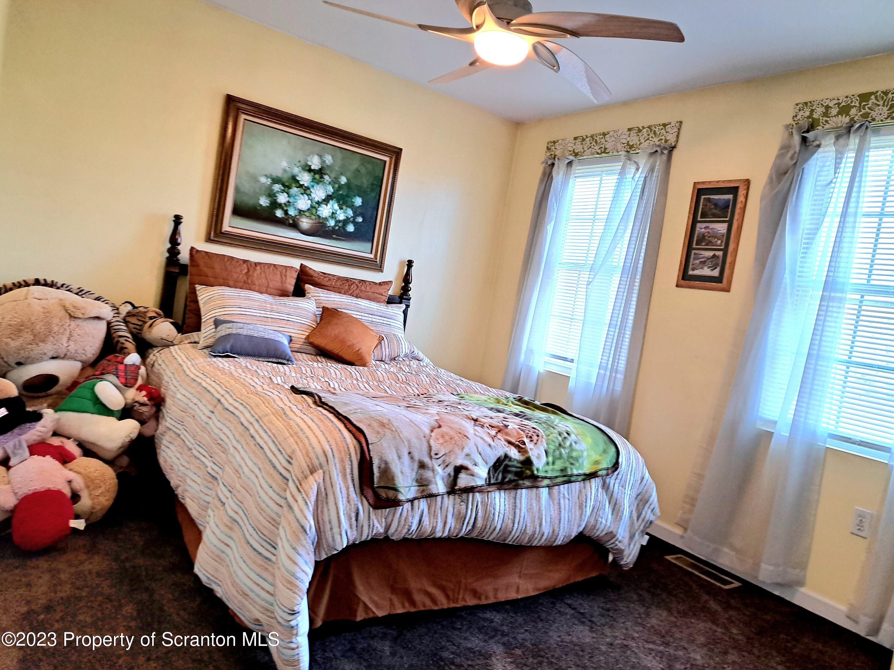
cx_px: 447
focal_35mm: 24
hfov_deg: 71.6
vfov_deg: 56.8
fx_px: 620
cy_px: 335
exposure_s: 1/60.2
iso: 160
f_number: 1.8
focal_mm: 5.23
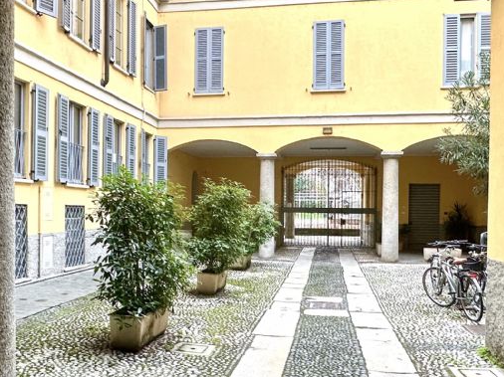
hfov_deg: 51.3
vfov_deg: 39.6
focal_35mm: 36
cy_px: 212
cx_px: 231
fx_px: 524
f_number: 2.2
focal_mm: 2.22
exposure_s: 1/99
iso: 160
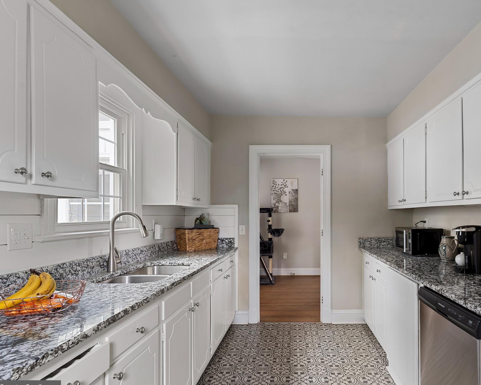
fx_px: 285
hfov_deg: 79.1
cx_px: 297
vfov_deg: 68.1
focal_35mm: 20
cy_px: 201
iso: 640
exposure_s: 1/2
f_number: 8
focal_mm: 17
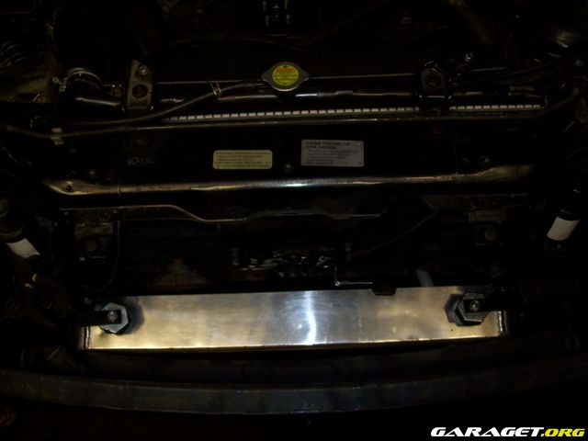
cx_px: 294
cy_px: 220
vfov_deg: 39.7
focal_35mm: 36
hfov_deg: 51.4
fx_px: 612
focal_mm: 6
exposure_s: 1/64
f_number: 2.7
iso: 80
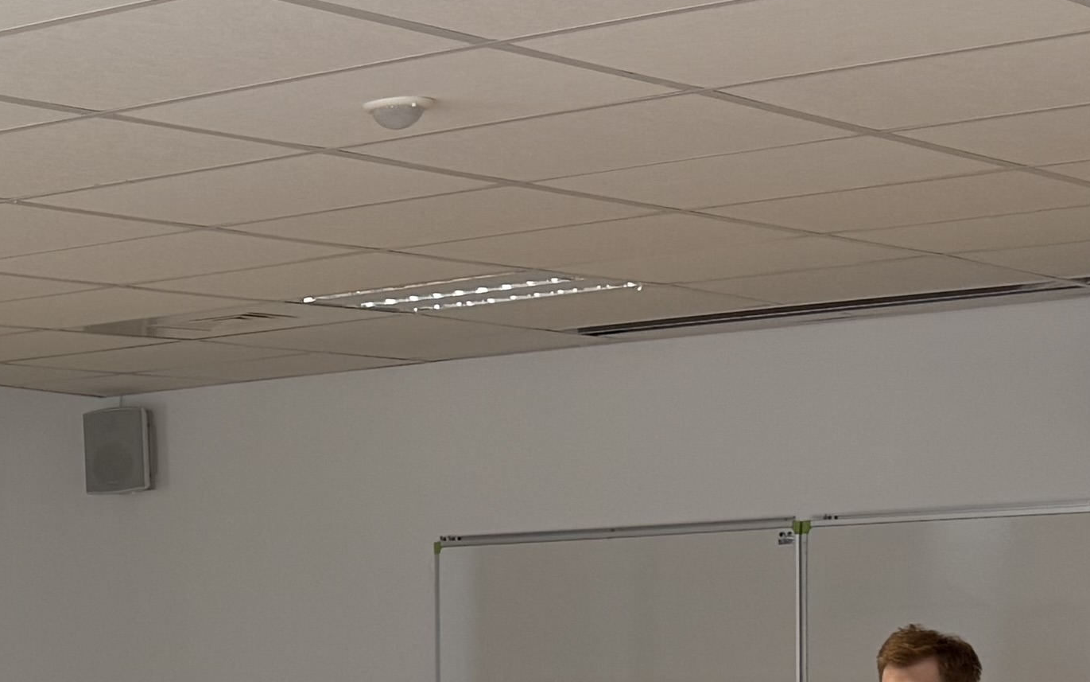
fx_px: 3149
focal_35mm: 106
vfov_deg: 12.0
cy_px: 871
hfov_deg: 17.9
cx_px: -460
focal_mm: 6.76
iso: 80
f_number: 1.78
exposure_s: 1/120
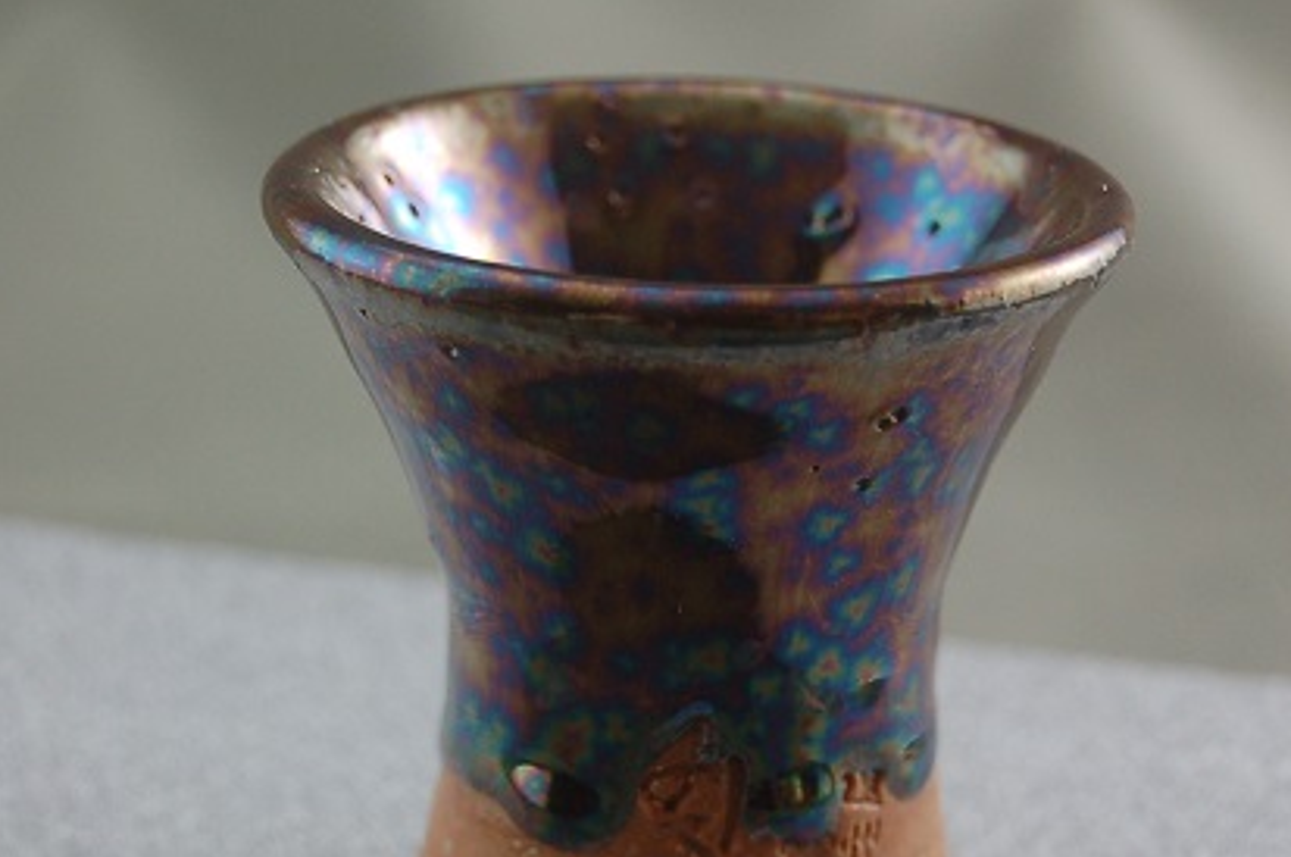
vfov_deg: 10.7
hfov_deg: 16.1
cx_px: 675
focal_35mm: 128
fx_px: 4575
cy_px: 527
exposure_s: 1/30
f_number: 5.6
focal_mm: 55
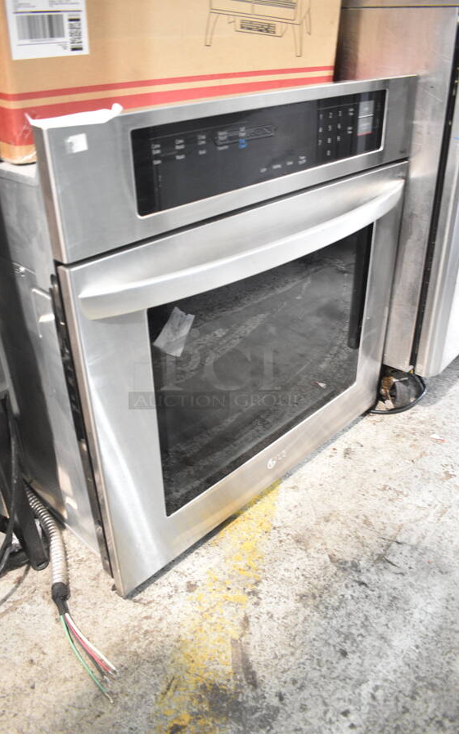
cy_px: 367
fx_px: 561
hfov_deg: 44.5
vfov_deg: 66.5
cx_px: 220
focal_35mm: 28
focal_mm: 18
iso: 2500
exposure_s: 1/30
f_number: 3.5
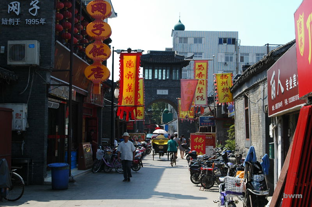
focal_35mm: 57
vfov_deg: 23.7
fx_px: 493
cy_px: 104
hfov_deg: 35.1
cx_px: 156
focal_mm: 38
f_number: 10
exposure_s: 1/250
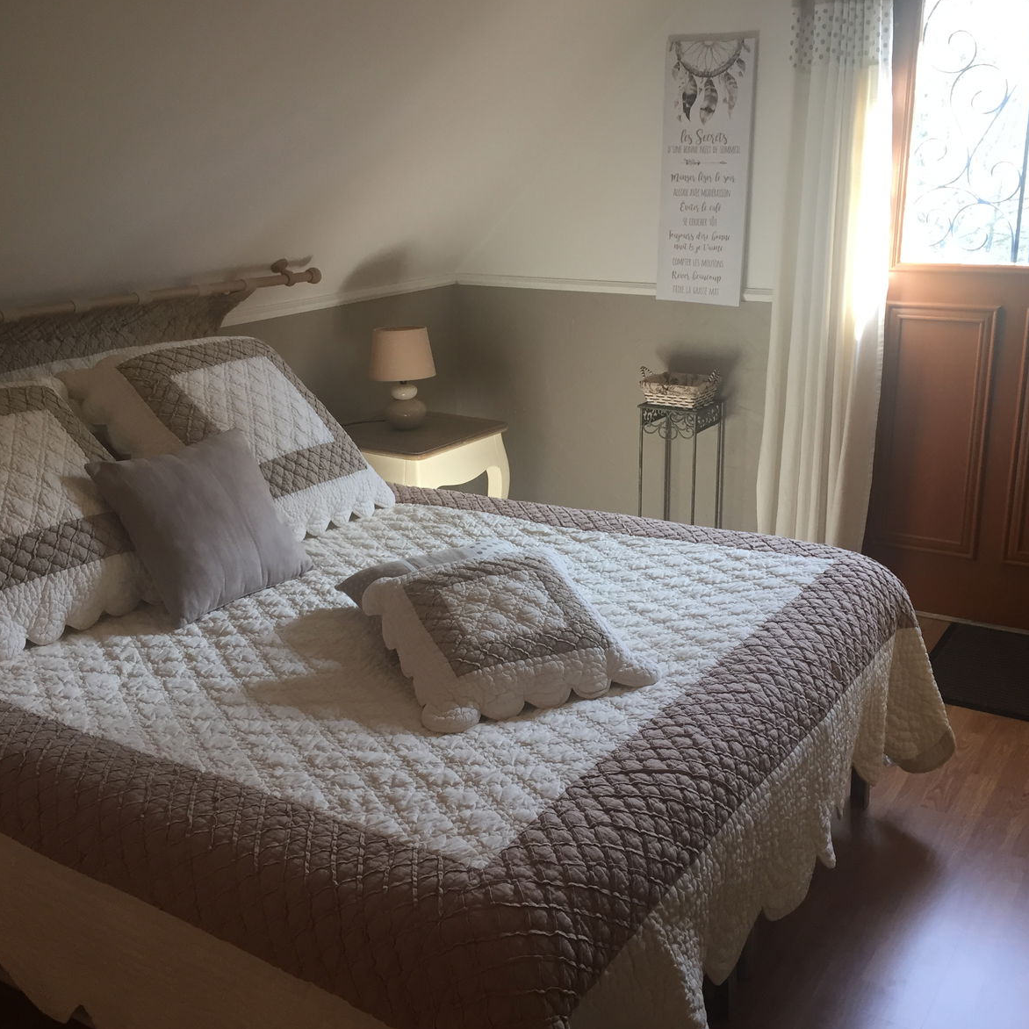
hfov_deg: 47.2
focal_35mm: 35
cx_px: 558
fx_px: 1177
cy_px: 514
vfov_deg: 47.2
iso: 32
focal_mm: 4.15
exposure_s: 1/33
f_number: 2.2
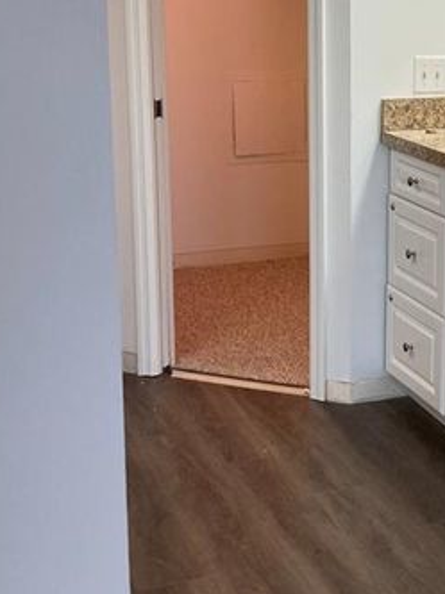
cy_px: 243
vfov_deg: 26.7
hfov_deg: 19.5
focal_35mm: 73
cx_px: 447
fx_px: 1254
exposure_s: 1/60
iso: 50
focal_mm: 3.99
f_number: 1.8
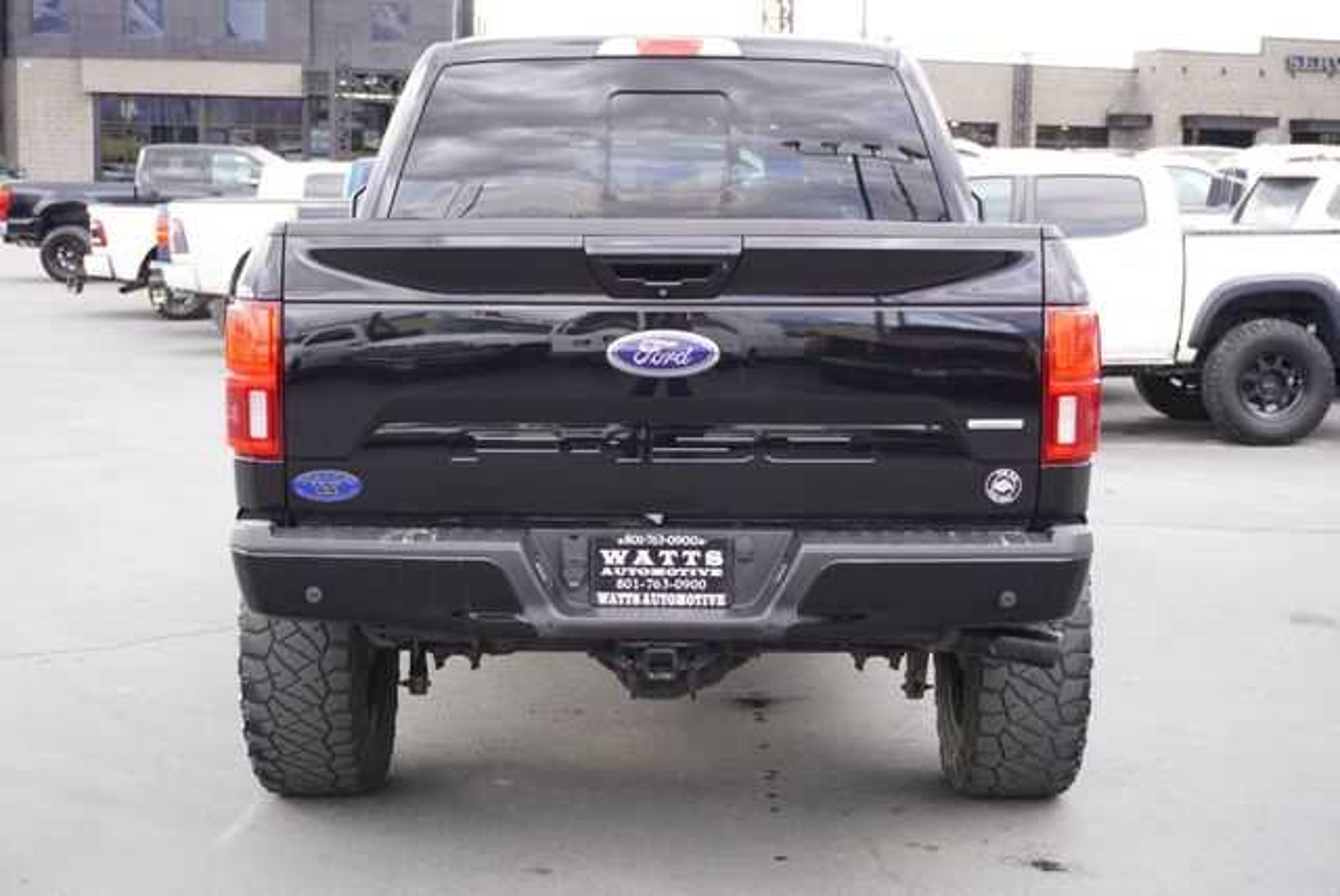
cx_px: 670
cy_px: 448
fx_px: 2179
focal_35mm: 58
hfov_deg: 34.2
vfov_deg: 23.2
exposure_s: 1/60
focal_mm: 39
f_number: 5.6
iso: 200
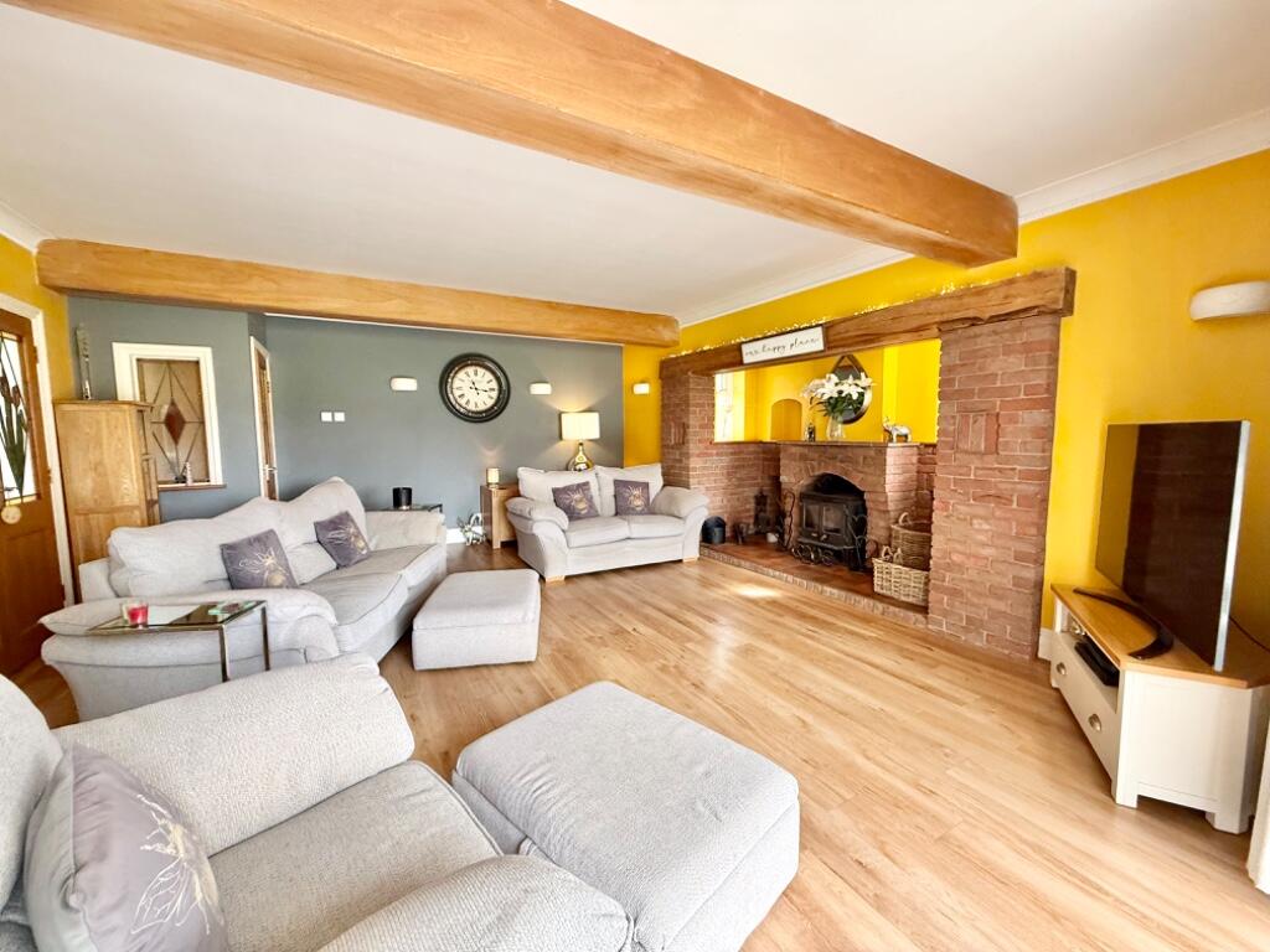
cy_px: 476
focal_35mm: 14
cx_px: 635
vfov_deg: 85.7
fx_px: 514
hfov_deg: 102.1
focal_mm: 2.22
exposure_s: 1/99
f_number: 2.2
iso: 320
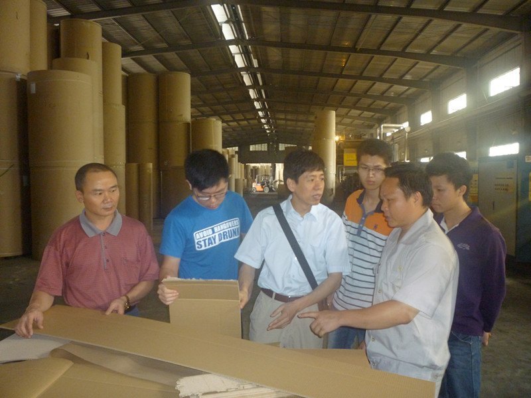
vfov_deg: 48.2
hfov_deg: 61.7
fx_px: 445
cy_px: 199
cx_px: 266
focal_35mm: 29
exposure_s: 1/8
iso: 400
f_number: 3.3
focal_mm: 5.2
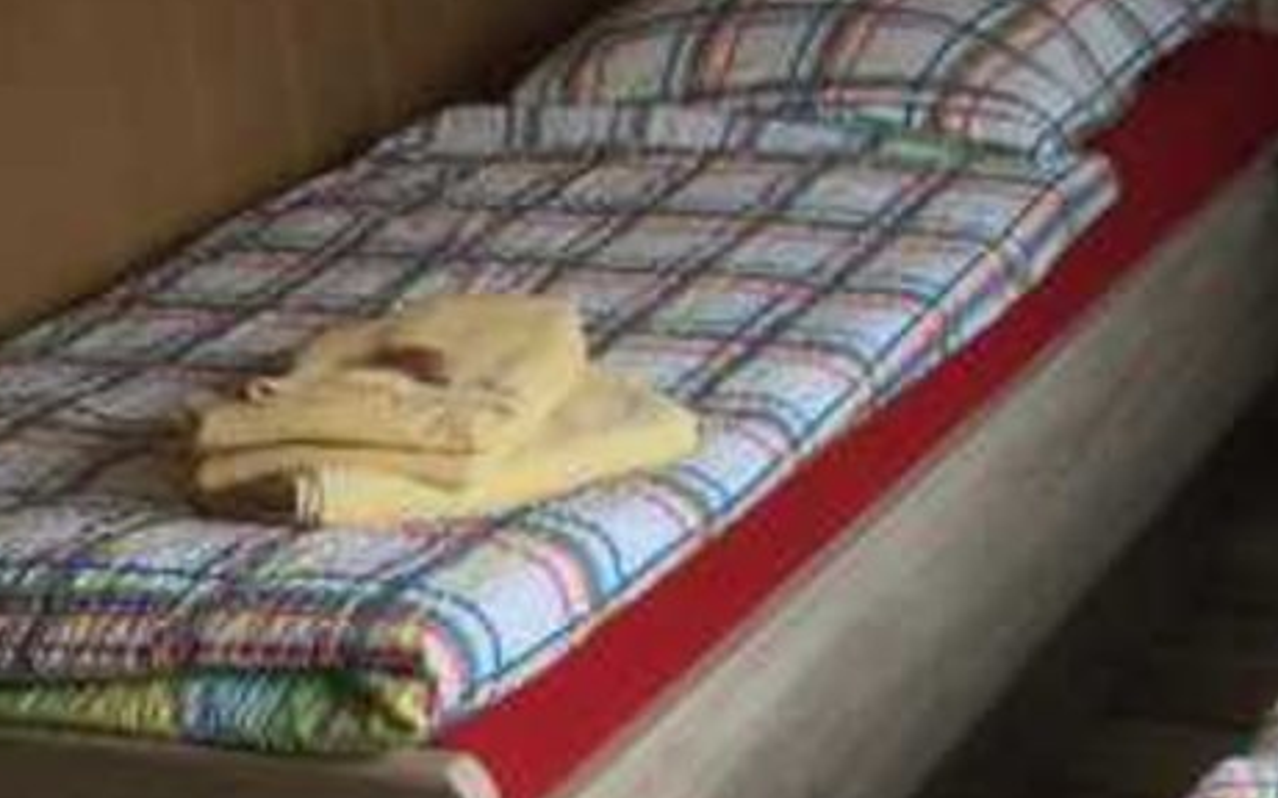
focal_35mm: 80
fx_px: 2786
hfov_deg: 24.8
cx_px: 1234
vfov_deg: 16.2
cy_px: 211
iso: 50
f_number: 2.2
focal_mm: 4.15
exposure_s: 1/33
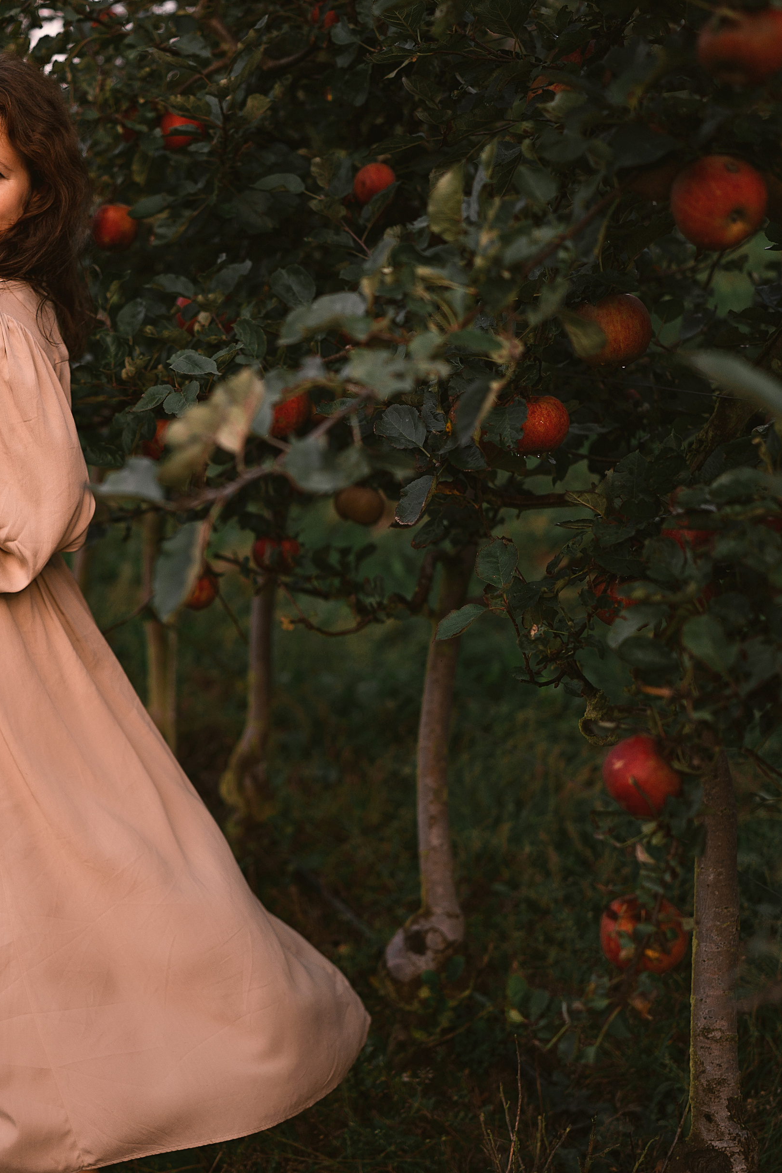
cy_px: 621
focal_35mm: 55
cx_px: 189
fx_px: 1792
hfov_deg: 24.3
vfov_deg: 36.2
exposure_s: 1/2500
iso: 100
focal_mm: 35
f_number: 1.4
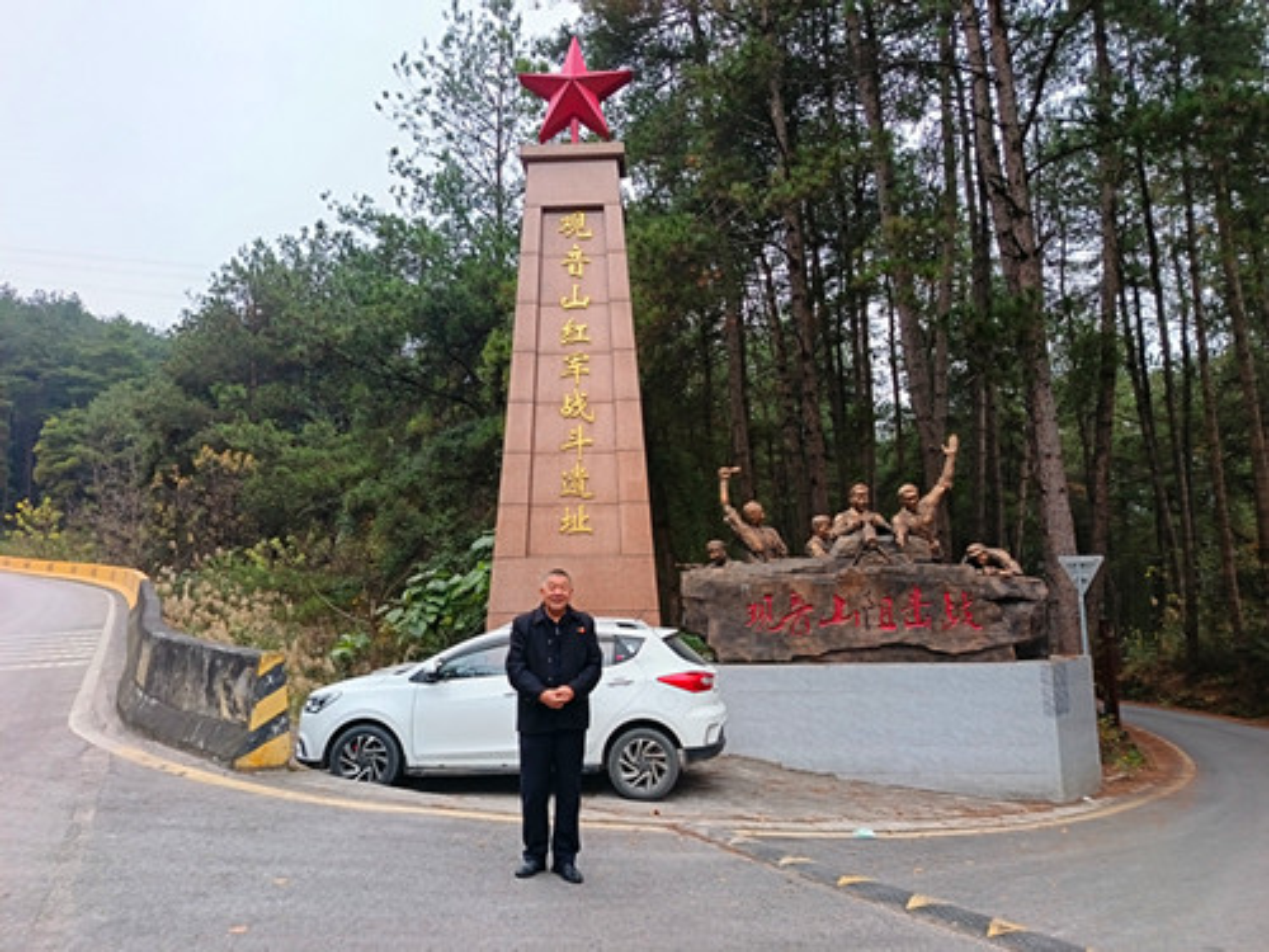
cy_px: 476
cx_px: 634
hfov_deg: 71.6
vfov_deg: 56.8
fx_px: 880
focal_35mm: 24
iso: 147
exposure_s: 1/100
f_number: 1.75
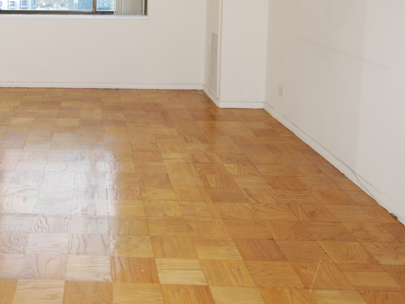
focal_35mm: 43
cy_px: 32
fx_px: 503
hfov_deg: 41.1
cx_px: 57
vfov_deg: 32.0
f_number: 5
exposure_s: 1/100
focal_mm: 12
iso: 200
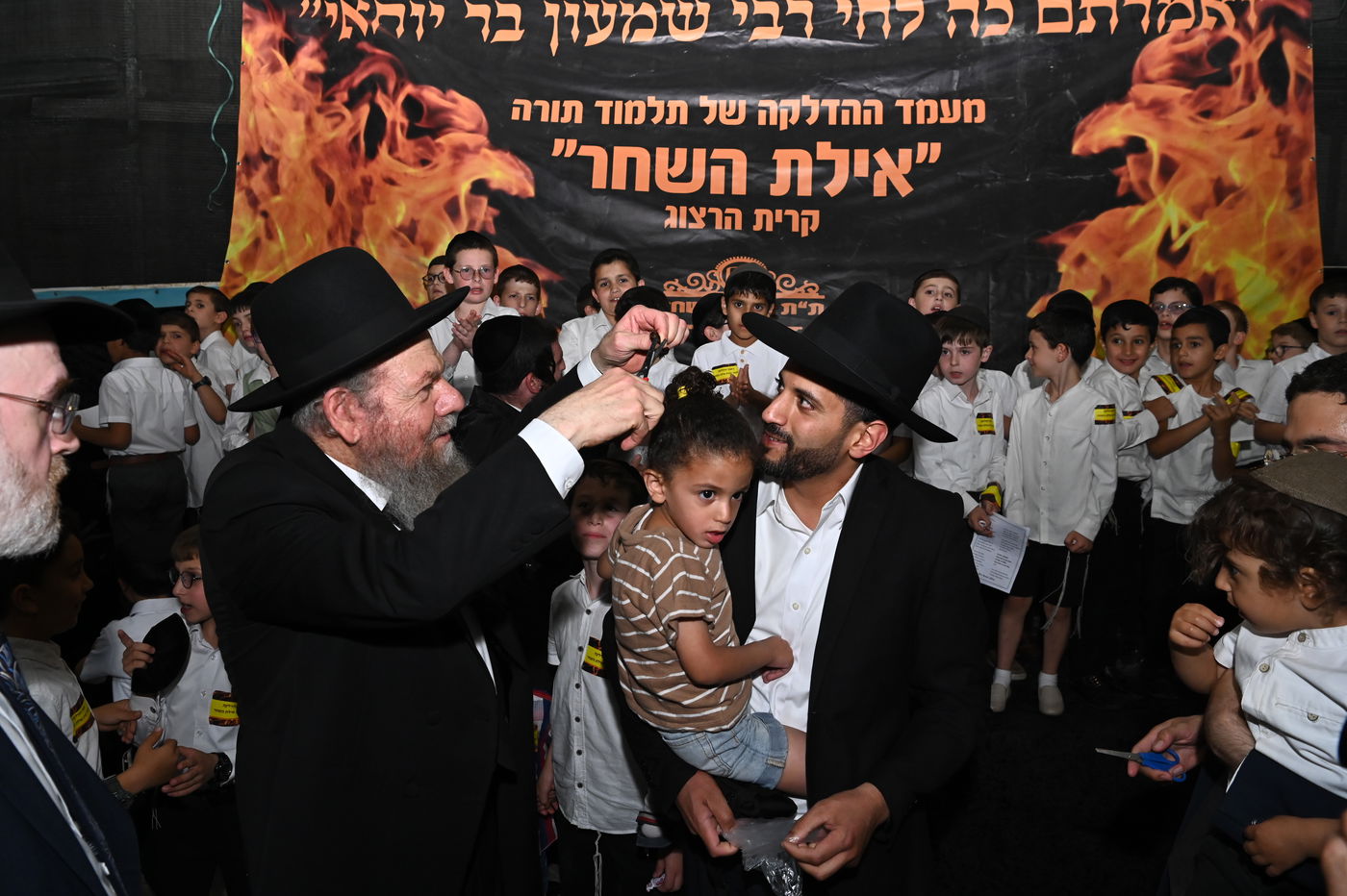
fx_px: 898
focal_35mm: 24
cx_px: 674
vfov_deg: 53.1
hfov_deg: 73.8
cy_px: 448
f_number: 7.1
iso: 2000
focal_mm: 24
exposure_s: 1/200
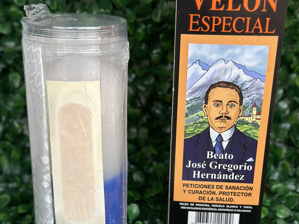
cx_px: 150
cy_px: 170
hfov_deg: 29.8
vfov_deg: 22.4
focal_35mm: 65
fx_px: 561
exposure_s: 1/50
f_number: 1.78
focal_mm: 6.86
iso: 160
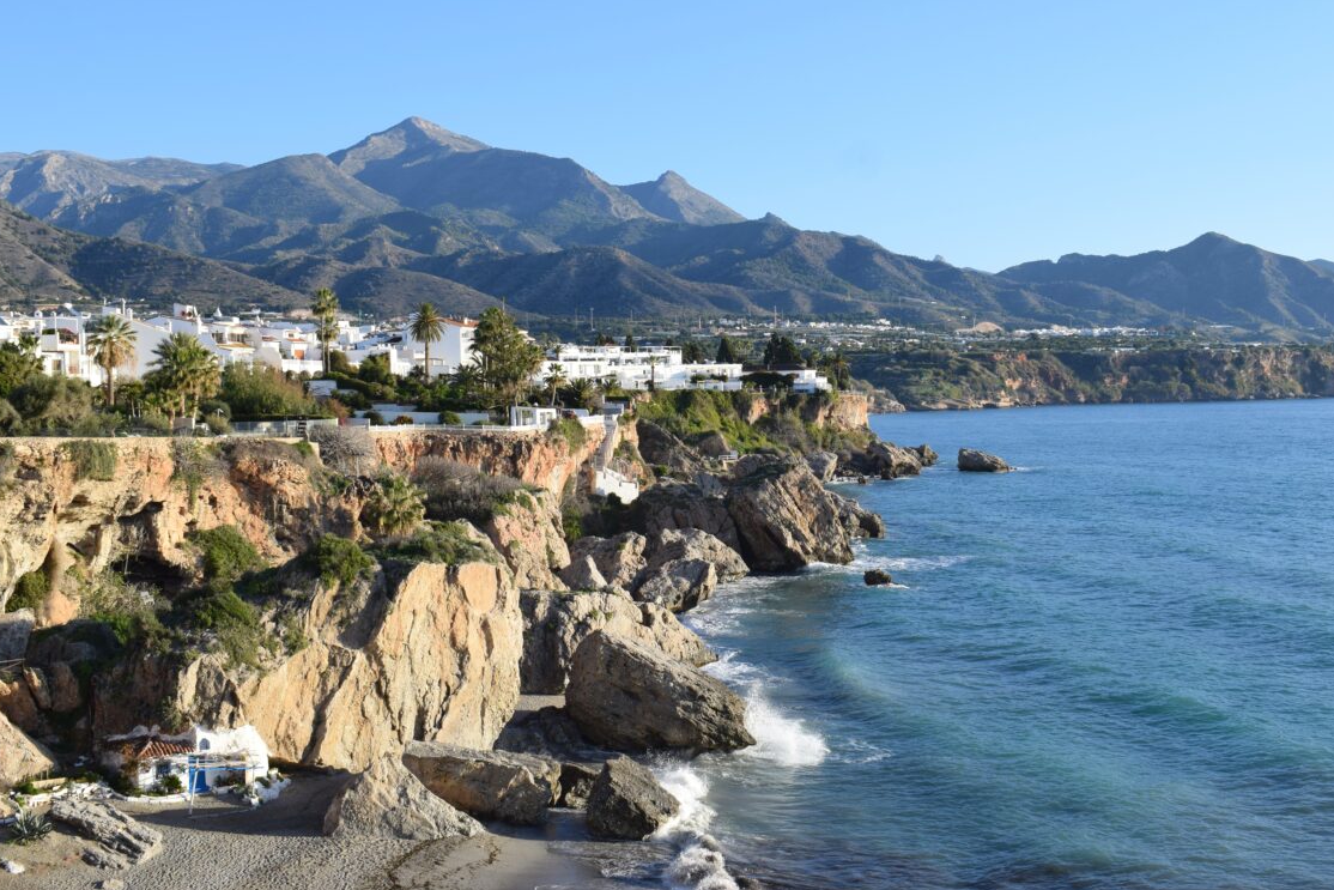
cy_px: 418
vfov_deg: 31.9
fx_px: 1556
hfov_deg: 46.4
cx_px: 661
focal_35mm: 42
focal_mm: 26
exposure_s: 1/320
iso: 200
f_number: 9
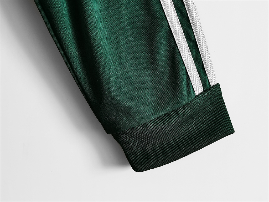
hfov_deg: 40.4
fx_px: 365
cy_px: 101
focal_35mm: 47
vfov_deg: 30.9
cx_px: 134
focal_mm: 5.58
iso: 200
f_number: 1.8
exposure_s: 1/50
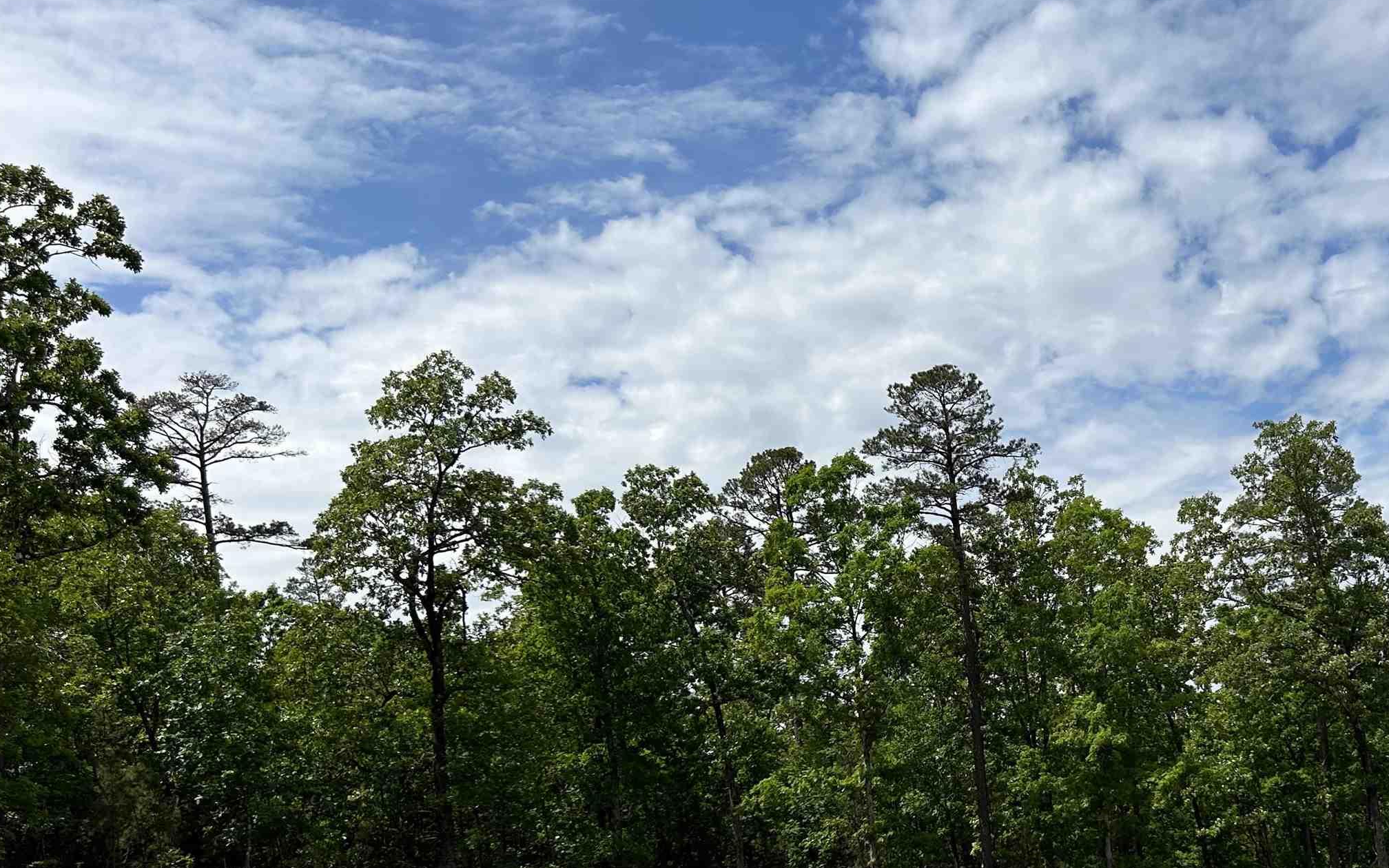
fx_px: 1590
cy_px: 717
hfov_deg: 45.5
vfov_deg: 29.7
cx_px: 1052
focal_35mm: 42
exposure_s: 1/6211
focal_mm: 5.7
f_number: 1.5
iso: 50
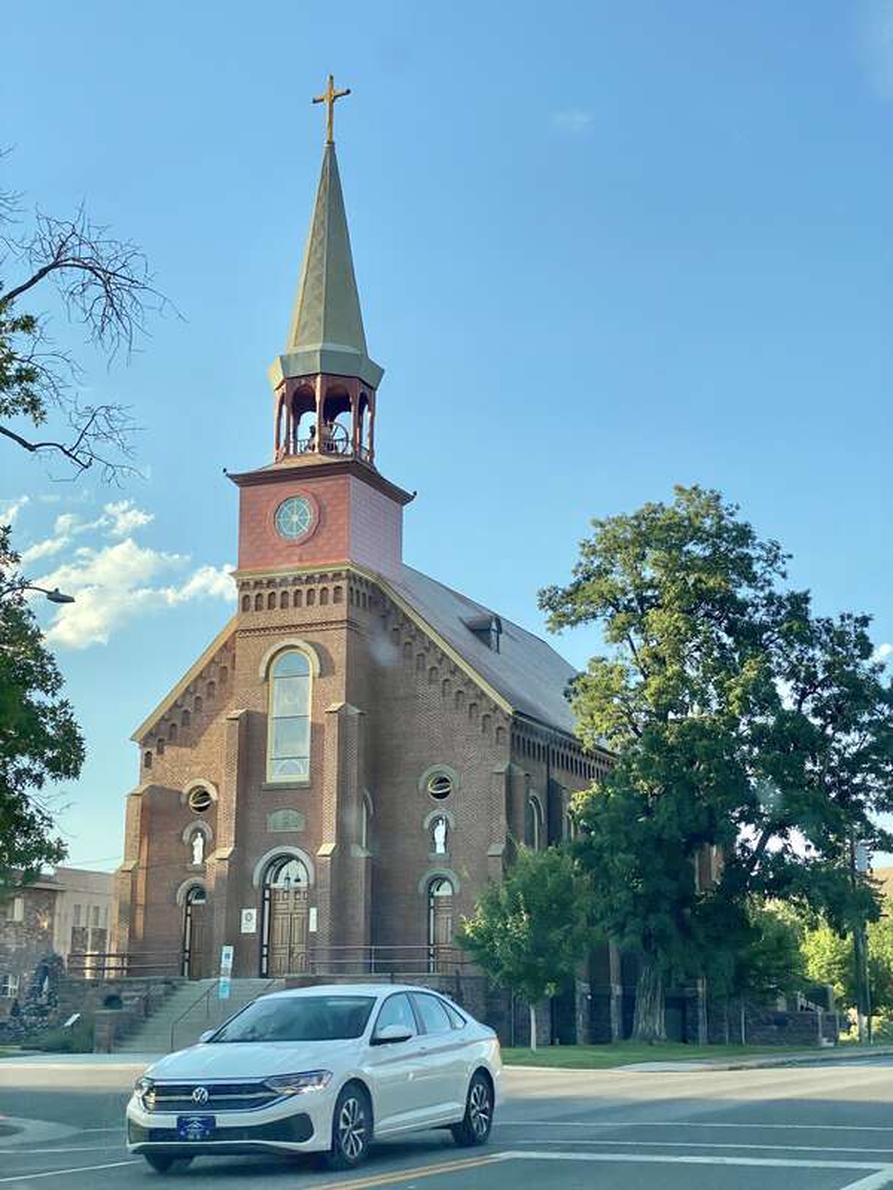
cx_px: 446
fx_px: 1789
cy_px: 595
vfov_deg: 36.8
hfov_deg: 28.0
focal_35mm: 52
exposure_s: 1/480
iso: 20
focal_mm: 6
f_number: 2
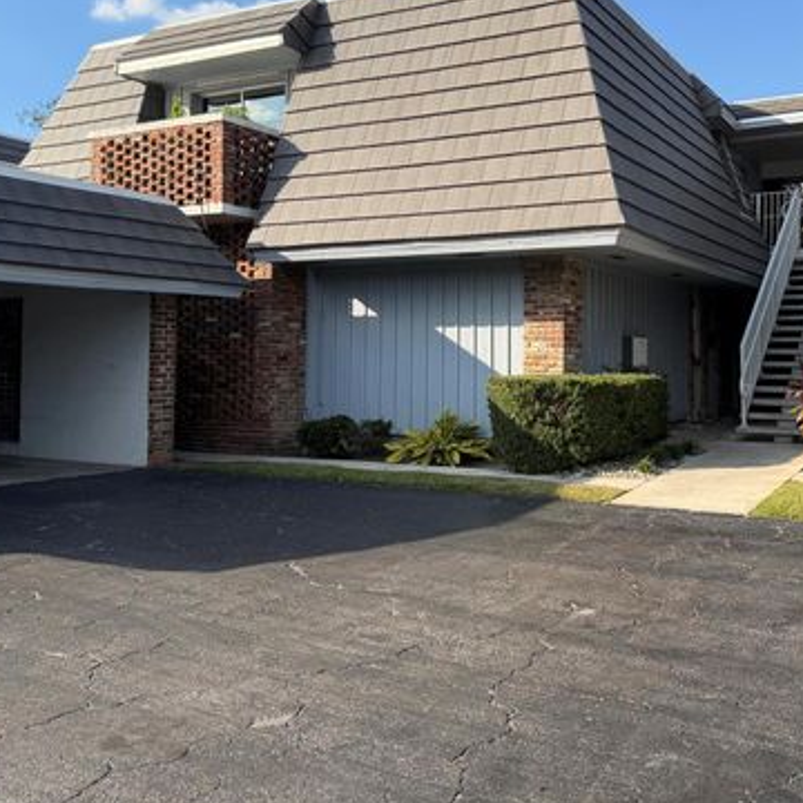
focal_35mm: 35
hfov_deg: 46.6
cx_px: 526
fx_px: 919
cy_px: 327
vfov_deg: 47.0
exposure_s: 1/2232
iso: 80
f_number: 1.78
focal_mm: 6.76
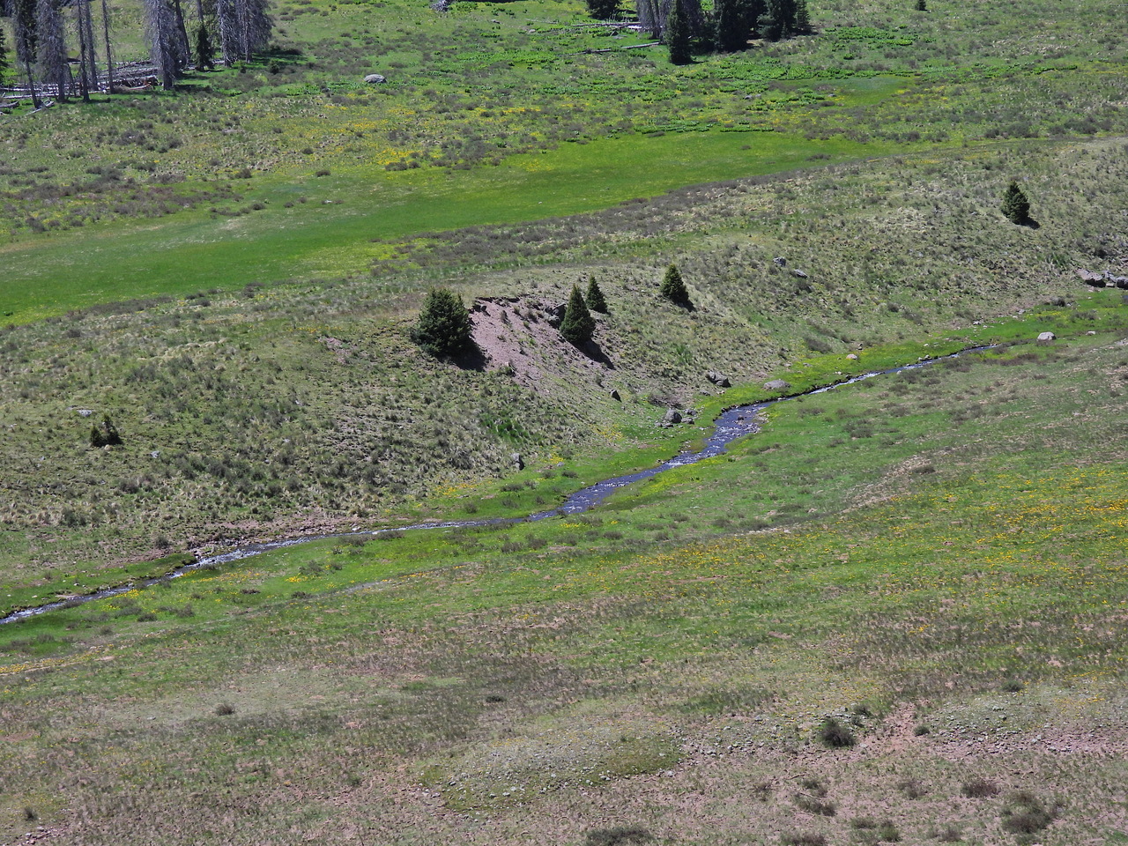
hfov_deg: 18.7
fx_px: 3422
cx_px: 564
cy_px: 423
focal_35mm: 105
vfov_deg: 14.1
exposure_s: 1/1000
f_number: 4
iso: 100
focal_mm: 18.7
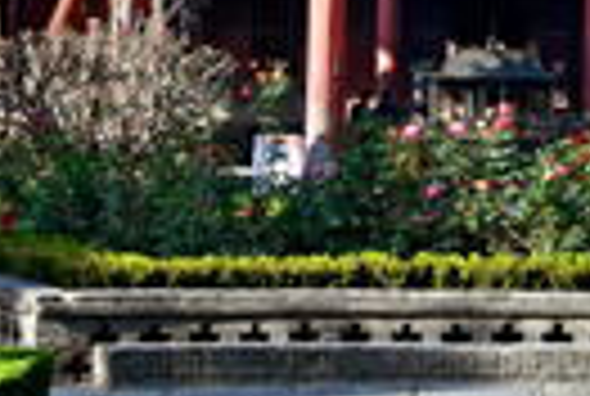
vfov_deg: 6.7
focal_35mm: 201
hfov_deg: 10.2
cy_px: -288
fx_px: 3302
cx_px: 450
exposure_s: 1/320
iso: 400
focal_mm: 44
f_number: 9
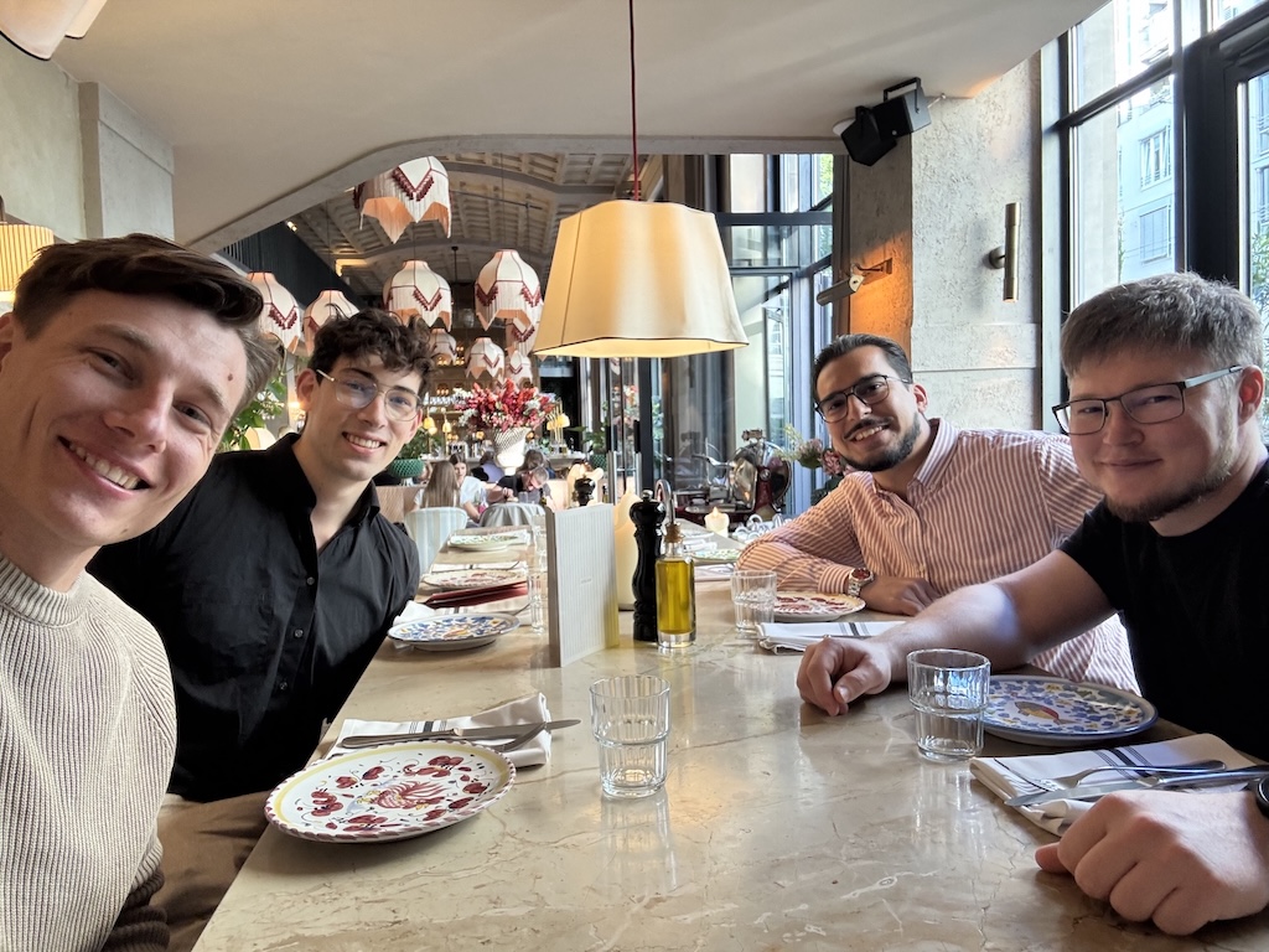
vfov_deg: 58.9
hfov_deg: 73.9
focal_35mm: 23
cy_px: 476
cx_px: 634
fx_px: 843
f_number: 1.9
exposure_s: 1/50
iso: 200
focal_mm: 2.69
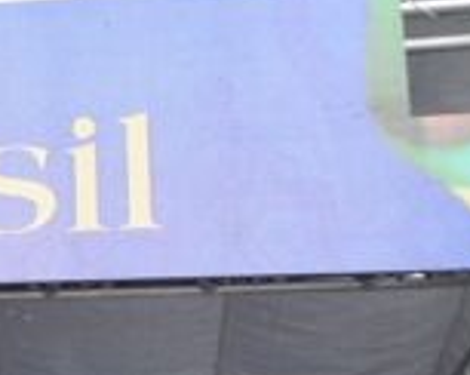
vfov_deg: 12.0
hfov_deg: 12.9
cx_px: -559
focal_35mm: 123
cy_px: 543
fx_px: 1709
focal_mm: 18
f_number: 7.1
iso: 400
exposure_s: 1/200
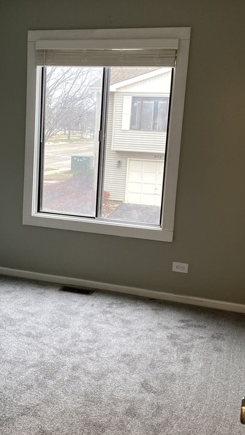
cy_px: 201
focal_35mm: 43
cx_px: 66
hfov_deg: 27.4
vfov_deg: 47.3
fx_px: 497
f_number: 1.8
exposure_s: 1/120
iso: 100
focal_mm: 4.25
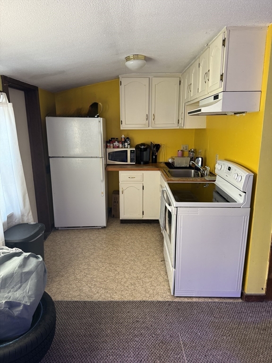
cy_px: 182
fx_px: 251
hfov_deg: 56.8
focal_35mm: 24
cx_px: 136
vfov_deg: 71.6
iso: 250
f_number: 1.78
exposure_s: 1/59
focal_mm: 6.76
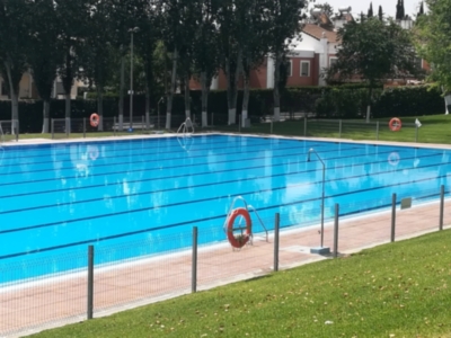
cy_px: 169
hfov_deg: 26.0
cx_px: 226
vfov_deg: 19.6
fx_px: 977
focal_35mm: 75
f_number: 2.2
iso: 50
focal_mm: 3.83
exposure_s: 1/968
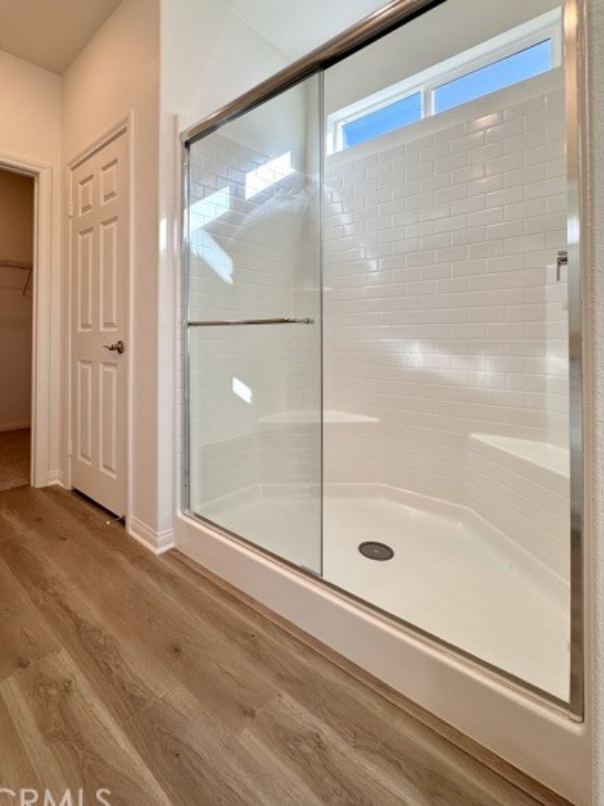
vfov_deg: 90.2
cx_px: 249
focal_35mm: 17
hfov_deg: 74.1
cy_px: 335
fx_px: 396
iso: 40
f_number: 2.2
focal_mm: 2.22
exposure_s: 1/132
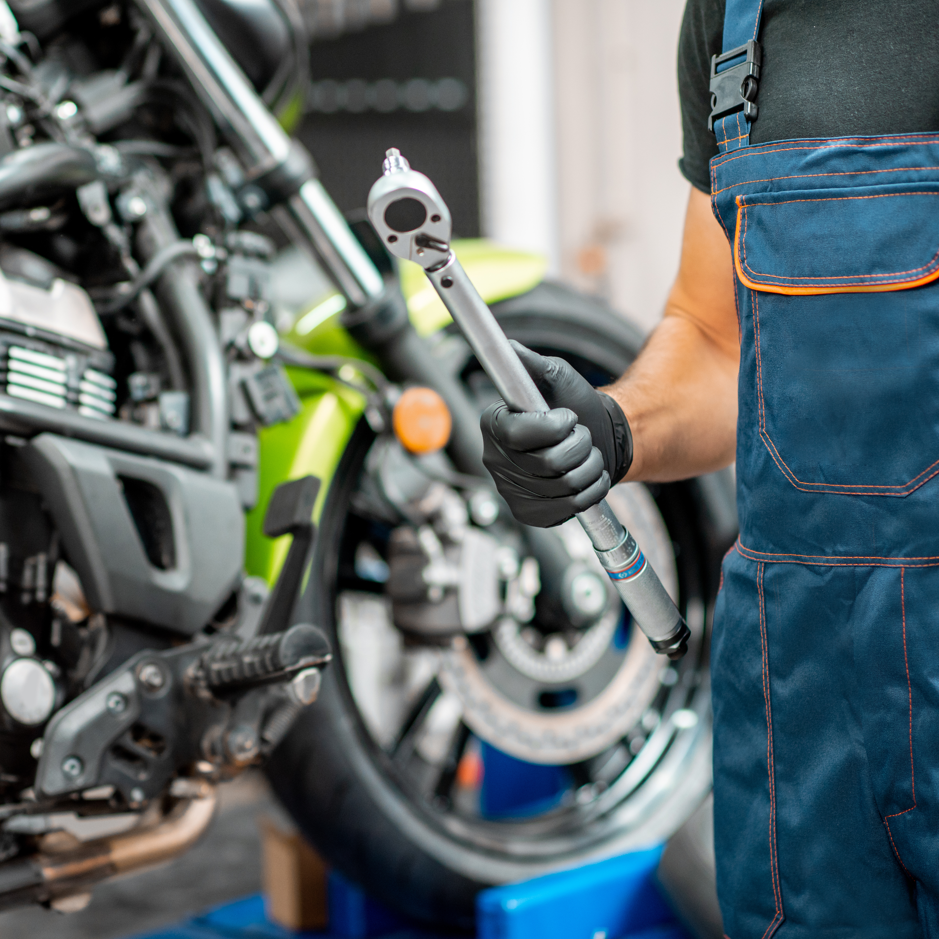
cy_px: 471
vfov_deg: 16.0
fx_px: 3345
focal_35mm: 109
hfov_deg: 16.0
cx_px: 346
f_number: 2.2
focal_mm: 85
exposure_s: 1/160
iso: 500
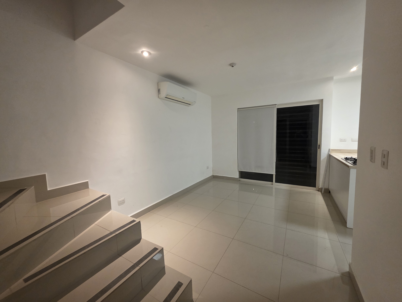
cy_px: 151
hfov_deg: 106.2
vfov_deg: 89.9
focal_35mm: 13
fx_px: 151
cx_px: 201
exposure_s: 1/60
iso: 400
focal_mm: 2.2
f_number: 1.9
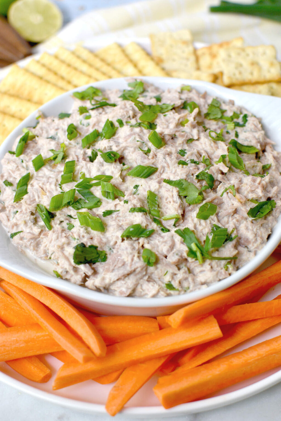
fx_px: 615
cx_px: 140
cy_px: 210
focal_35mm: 52
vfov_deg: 37.9
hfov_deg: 25.8
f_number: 4
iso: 320
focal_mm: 35
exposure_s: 1/50
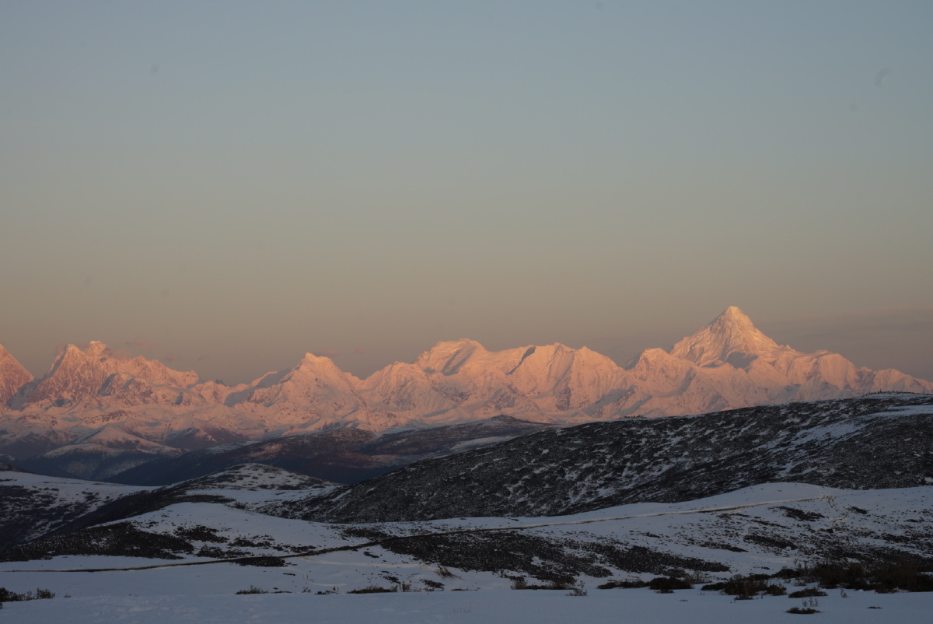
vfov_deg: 13.1
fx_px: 2723
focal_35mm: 105
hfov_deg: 19.4
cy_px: 312
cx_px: 466
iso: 100
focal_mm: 105
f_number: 10
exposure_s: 1/50
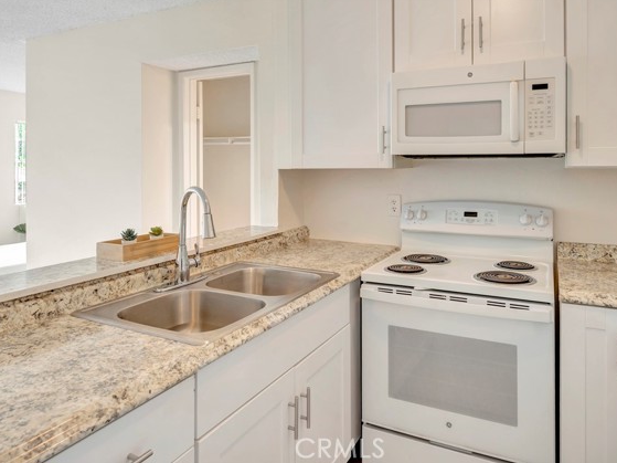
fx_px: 402
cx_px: 333
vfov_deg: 59.8
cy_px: 229
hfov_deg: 74.9
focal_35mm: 23
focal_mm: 20.5
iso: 400
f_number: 8
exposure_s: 1/3.33
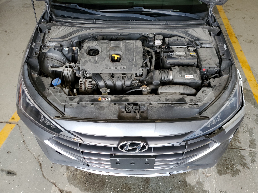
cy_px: 96
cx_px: 129
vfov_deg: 53.1
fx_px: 194
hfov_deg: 67.3
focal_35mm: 26
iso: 64
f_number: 1.5
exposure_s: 1/120
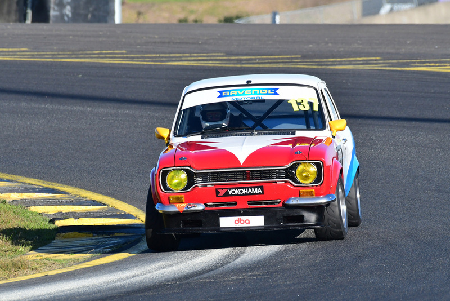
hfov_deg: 2.7
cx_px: 225
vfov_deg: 1.8
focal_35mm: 750
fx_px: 9378
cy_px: 150
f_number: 10
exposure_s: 1/800
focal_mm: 500
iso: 800
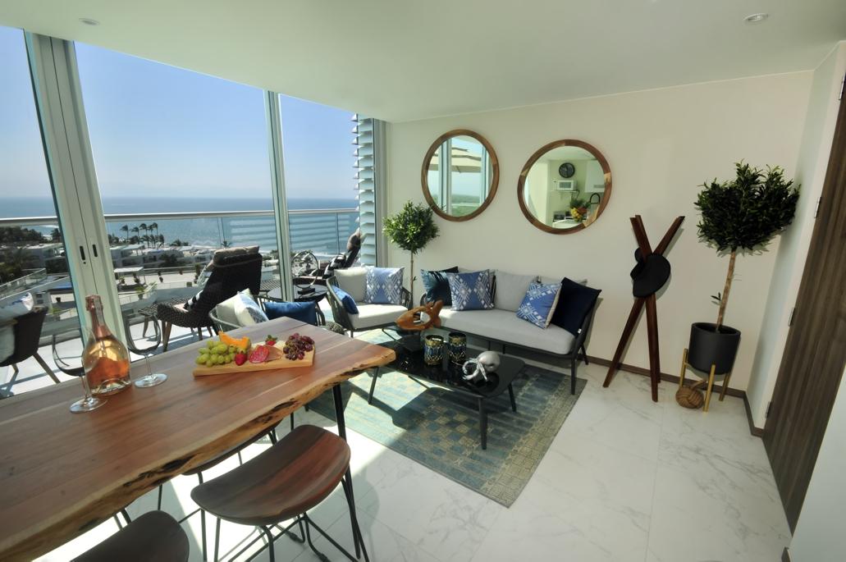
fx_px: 352
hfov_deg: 100.5
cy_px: 281
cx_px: 423
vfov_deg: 77.2
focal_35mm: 15
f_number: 18
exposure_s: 1/30
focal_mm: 10
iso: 100
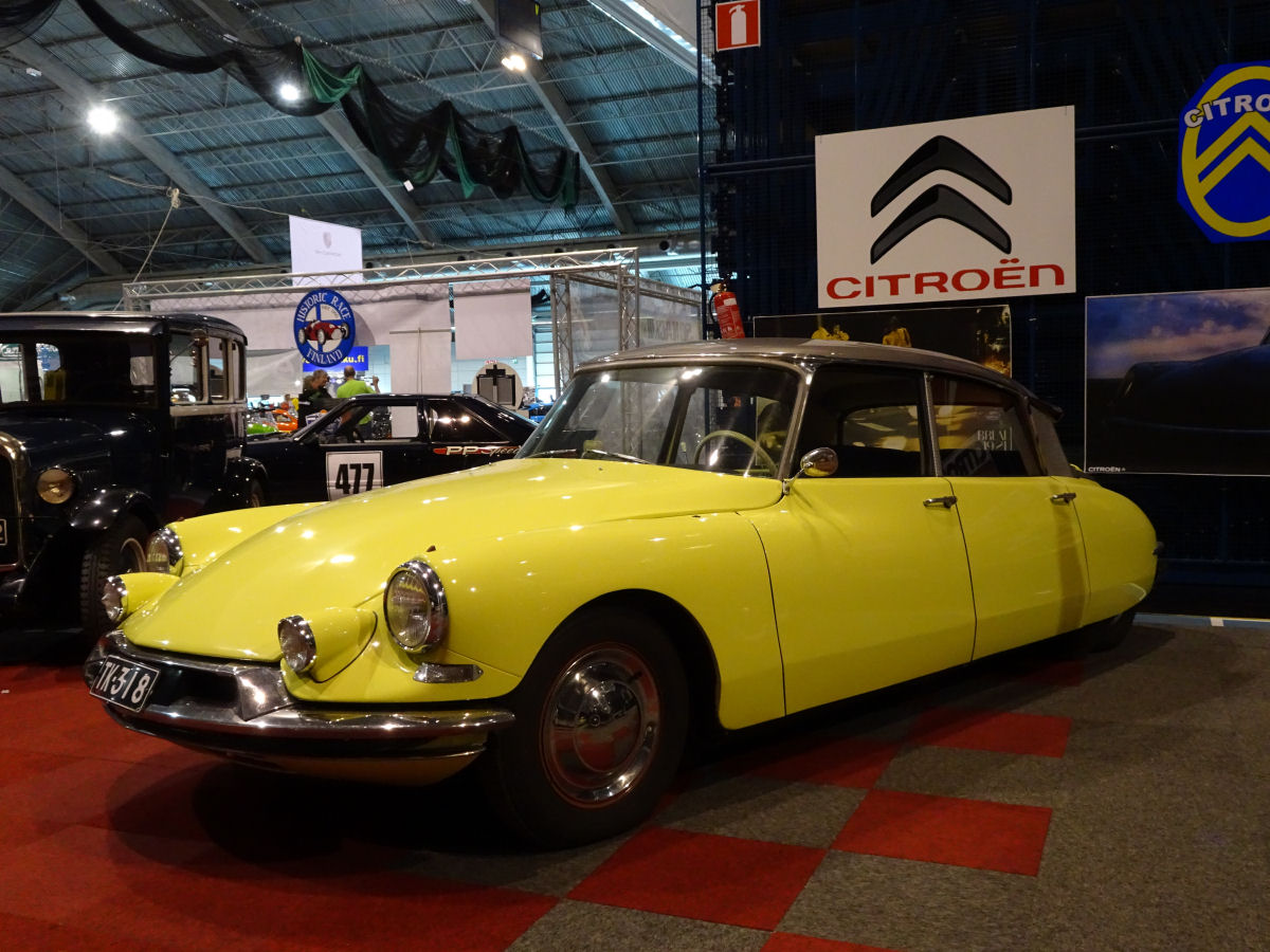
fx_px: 1137
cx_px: 635
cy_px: 476
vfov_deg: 45.4
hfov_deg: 58.4
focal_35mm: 31
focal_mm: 5.26
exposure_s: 1/40
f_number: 4
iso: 640
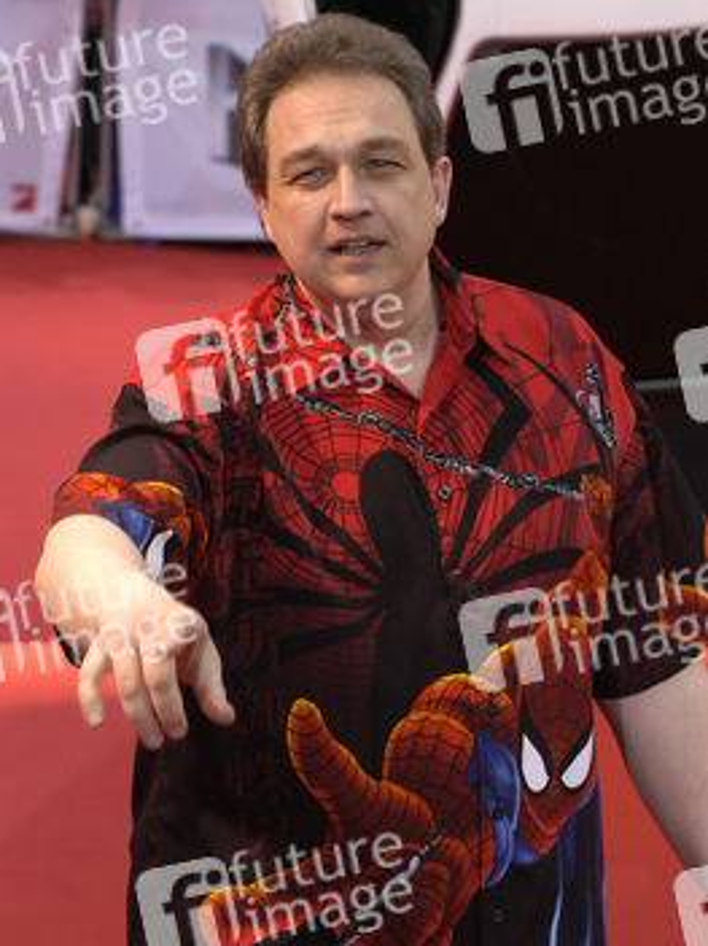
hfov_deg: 12.9
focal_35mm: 115
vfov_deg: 17.1
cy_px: 493
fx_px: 3138
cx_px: 353
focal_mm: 70
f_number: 6.3
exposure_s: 1/125
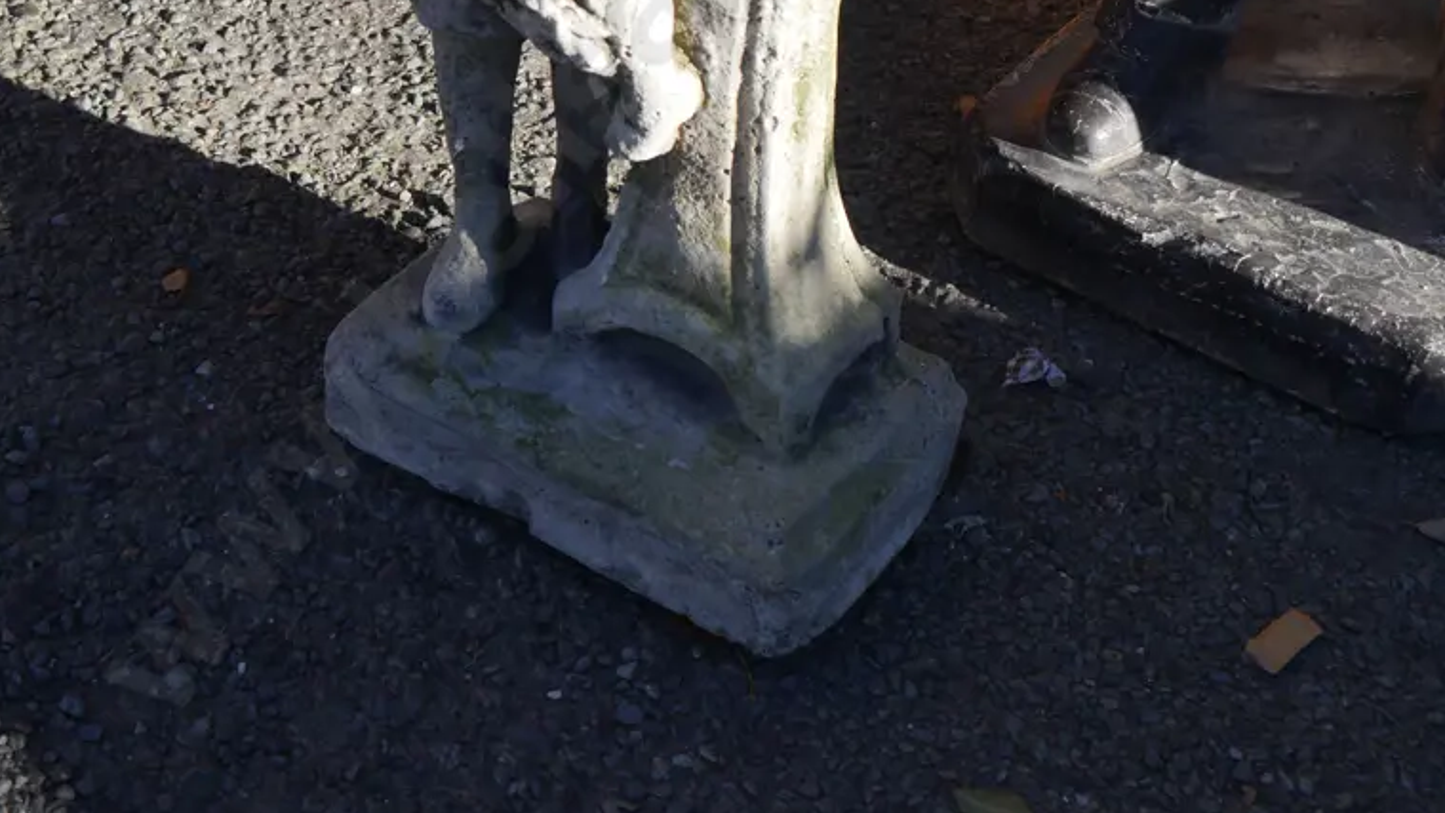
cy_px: -76
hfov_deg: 41.3
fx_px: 1916
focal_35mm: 50
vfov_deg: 22.6
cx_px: 717
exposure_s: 1/320
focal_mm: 17
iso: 200
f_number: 6.3
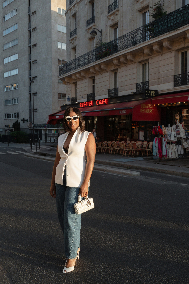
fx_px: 268
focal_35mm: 34
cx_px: 94
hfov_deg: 38.9
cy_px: 142
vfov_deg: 55.8
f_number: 6.3
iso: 250
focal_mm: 34
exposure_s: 1/160
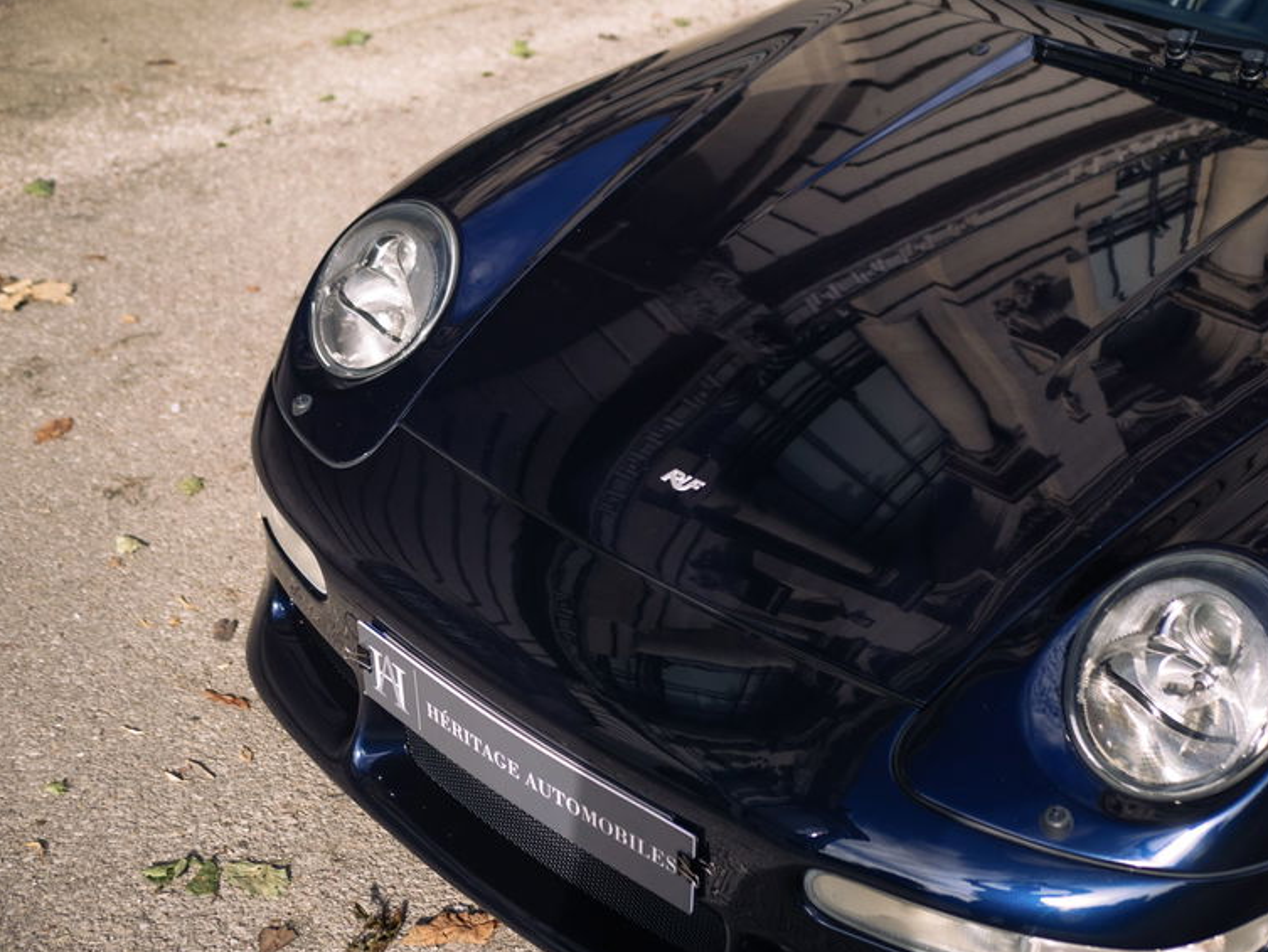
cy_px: 472
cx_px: 643
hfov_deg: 37.5
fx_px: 1868
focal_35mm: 51
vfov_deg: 28.6
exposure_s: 1/1250
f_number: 2
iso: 200
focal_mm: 25
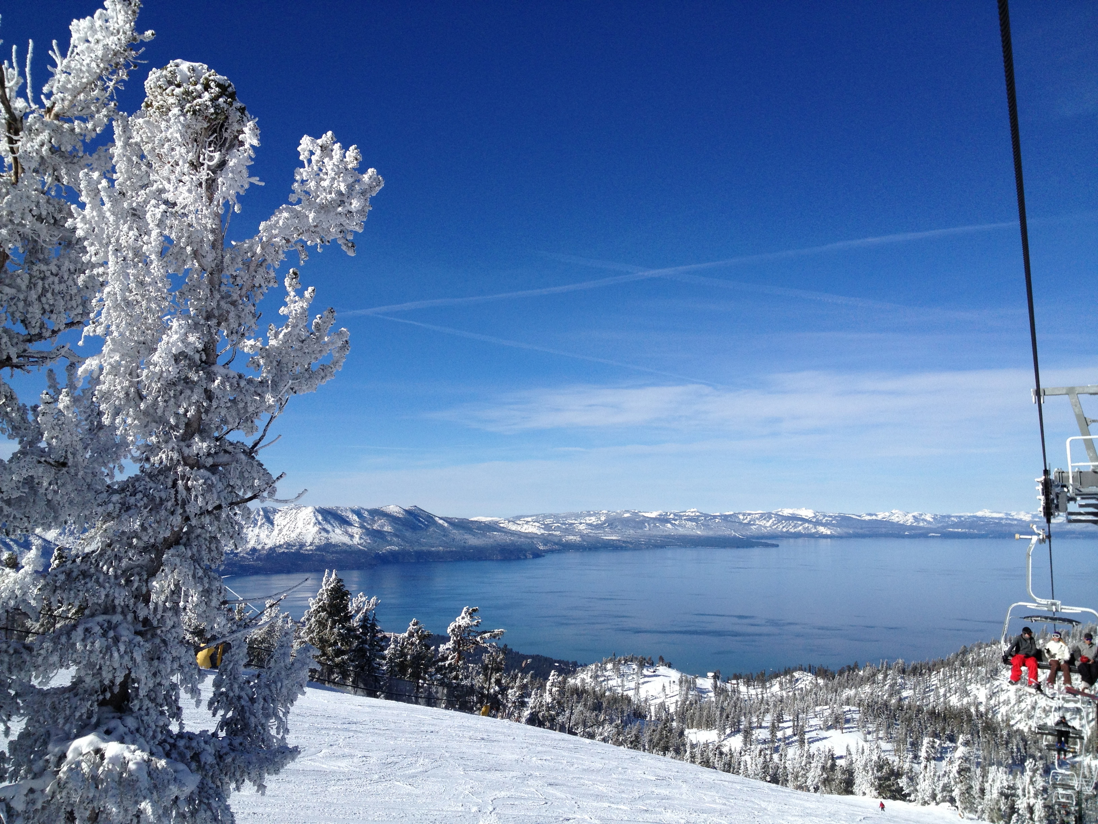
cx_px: 549
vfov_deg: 40.7
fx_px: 1110
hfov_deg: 52.6
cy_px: 412
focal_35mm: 35
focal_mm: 4.28
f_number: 2.4
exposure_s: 1/3247
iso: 50
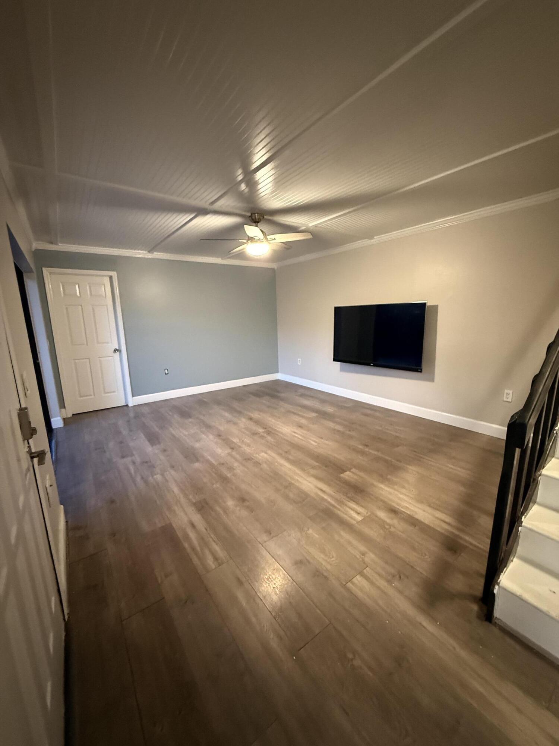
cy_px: 373
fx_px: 301
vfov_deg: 102.1
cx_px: 280
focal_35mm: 14
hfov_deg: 85.7
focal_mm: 2.22
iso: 1000
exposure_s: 1/40
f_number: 2.2
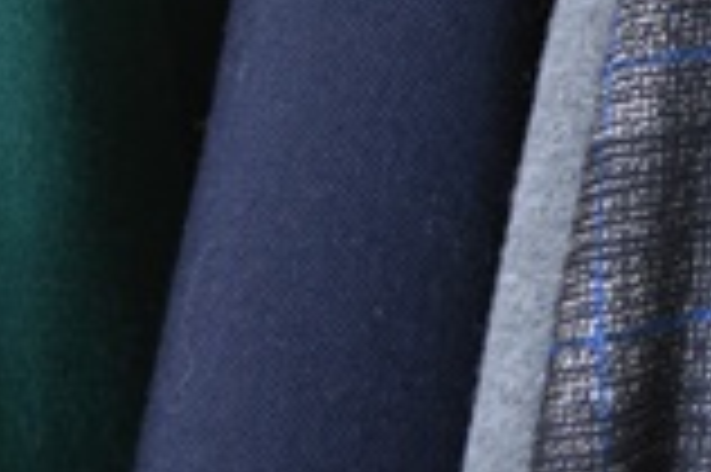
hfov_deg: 11.7
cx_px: 954
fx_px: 3374
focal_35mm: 171
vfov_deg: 7.9
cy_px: -184
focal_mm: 30
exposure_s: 1/30
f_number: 4.5
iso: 1400
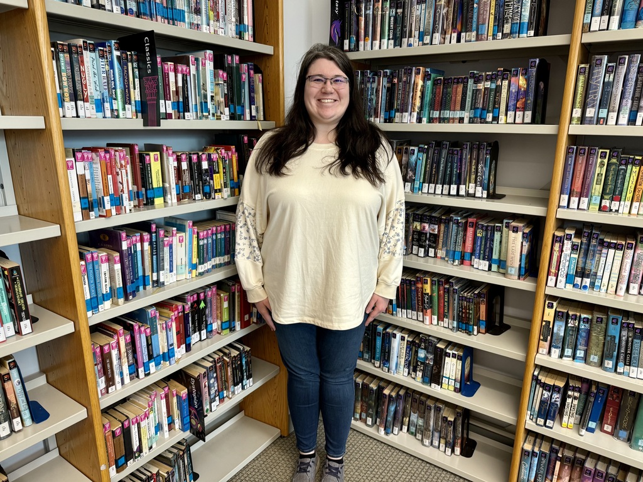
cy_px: 241
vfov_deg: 56.8
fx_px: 446
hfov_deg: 71.6
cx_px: 322
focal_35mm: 24
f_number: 1.78
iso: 125
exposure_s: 1/60
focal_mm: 6.76
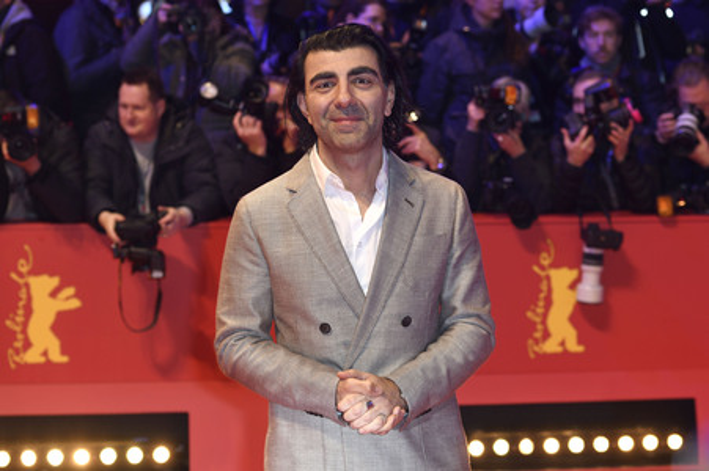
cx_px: 354
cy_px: 236
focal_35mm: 70
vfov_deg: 19.4
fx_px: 1378
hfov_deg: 28.9
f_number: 5
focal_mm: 70
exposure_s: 1/160
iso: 800
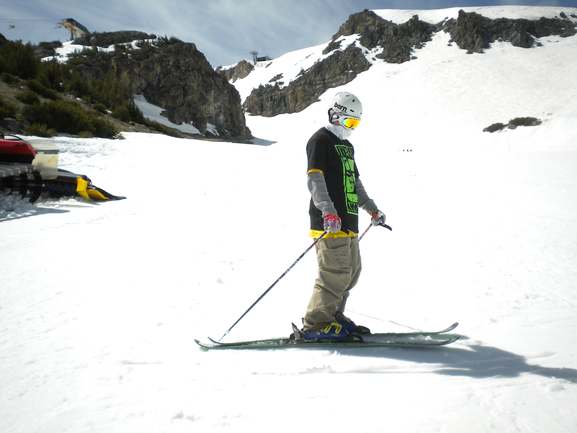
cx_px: 288
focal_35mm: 41
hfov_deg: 45.8
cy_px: 216
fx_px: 683
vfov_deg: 35.1
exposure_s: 1/1000
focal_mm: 7.4
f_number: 4.9
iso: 80
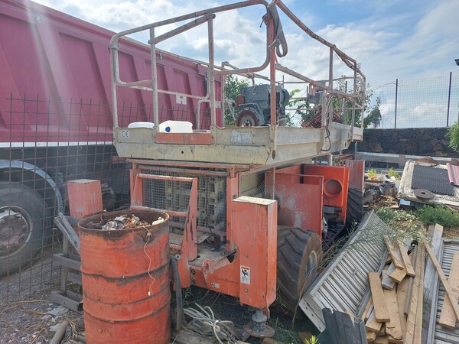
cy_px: 172
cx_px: 230
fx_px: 331
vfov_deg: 54.9
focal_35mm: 25
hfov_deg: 69.4
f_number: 1.8
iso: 25
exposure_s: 1/565
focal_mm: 5.23
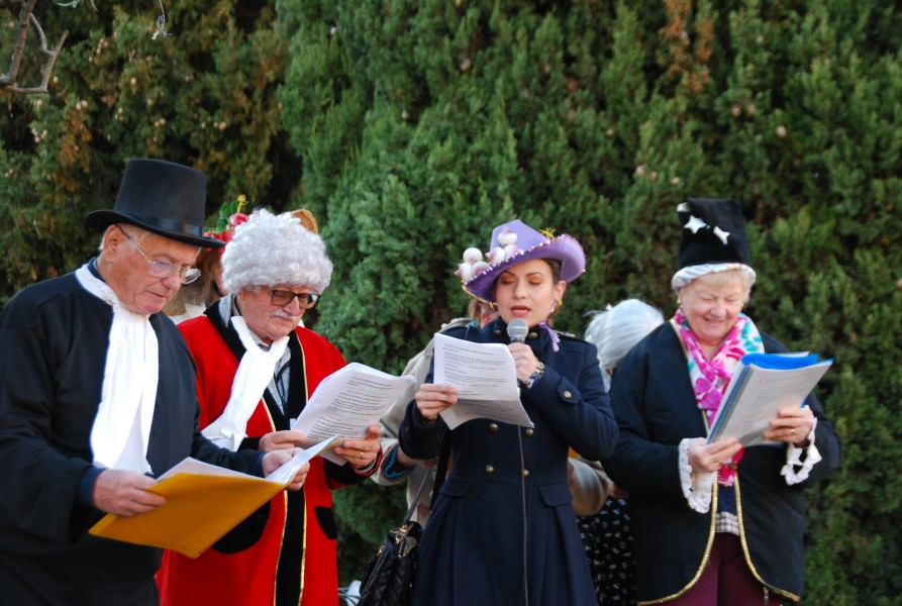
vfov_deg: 14.8
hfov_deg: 21.9
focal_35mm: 93
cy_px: 303
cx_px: 451
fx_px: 2336
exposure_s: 1/80
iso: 400
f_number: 5
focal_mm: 62
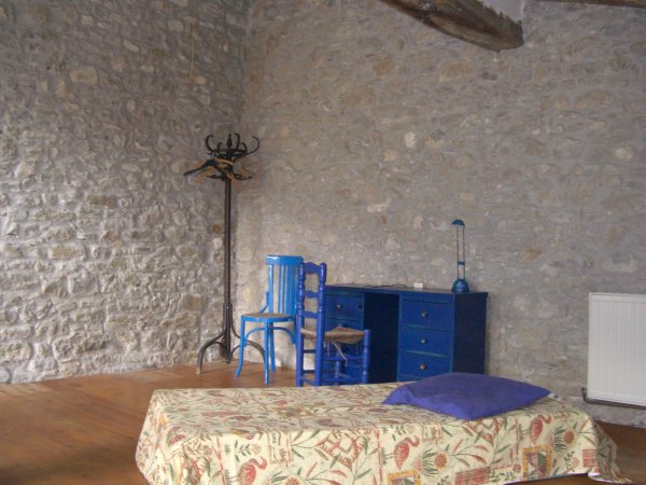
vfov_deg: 37.7
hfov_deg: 49.0
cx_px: 323
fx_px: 709
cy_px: 242
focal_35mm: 38
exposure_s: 1/60
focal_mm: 7.9
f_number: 2.8
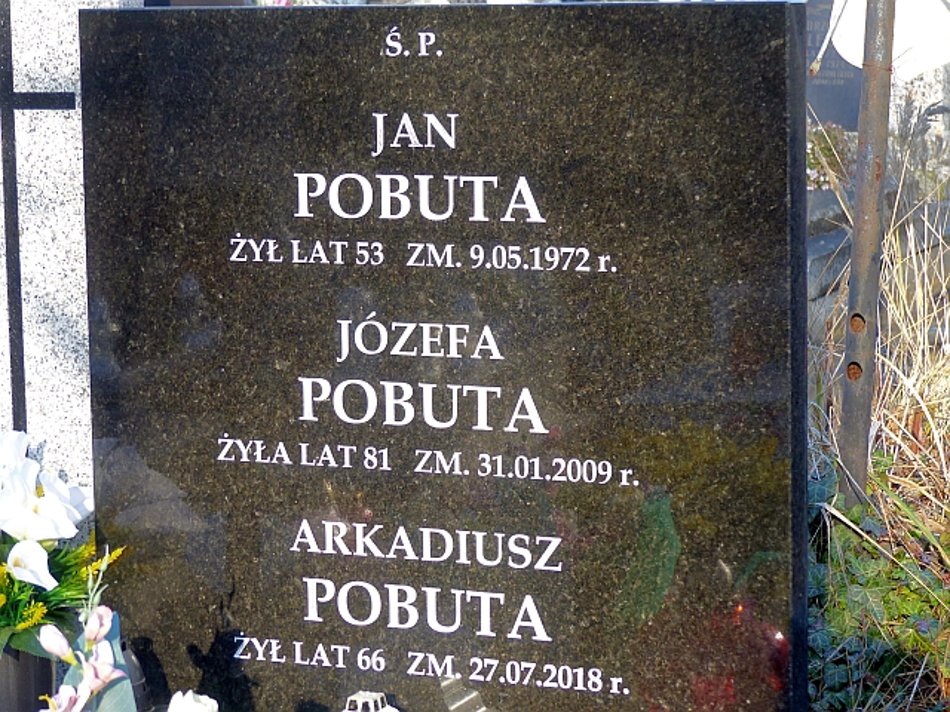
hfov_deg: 18.9
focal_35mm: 104
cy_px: 356
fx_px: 2854
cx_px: 475
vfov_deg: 14.2
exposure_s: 1/125
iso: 100
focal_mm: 18.7
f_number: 3.2
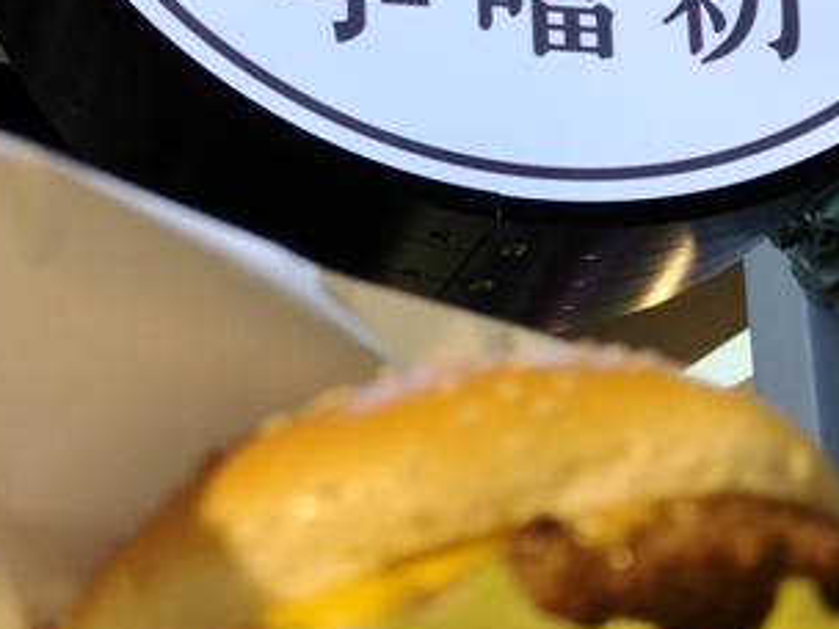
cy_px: 306
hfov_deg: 27.4
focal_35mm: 71
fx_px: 1721
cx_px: 359
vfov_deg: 20.7
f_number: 1.8
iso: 64
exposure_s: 1/120
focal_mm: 3.95
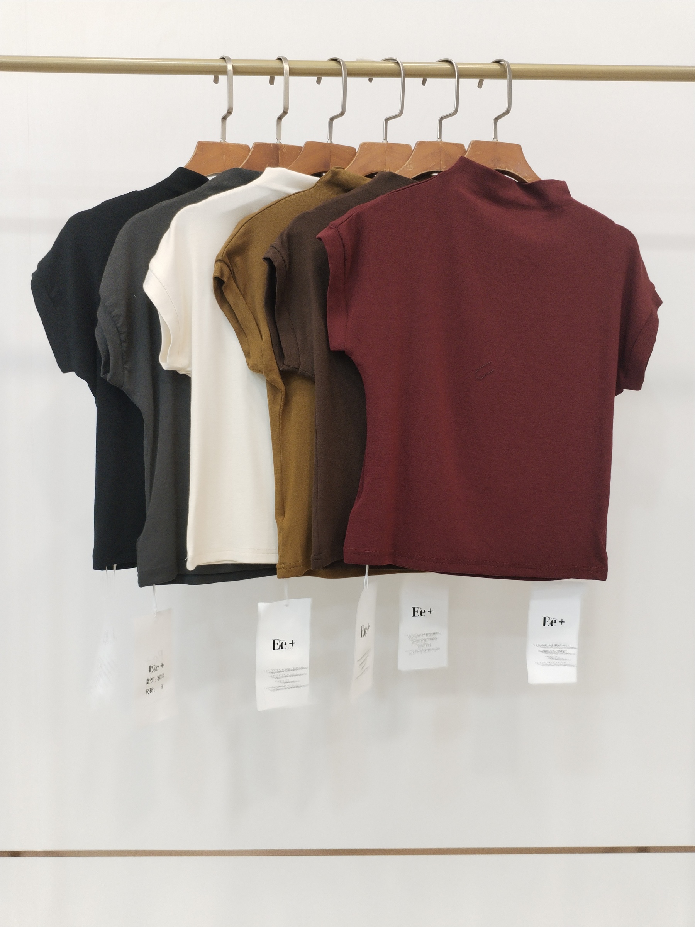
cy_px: 464
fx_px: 776
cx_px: 348
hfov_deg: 48.2
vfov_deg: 61.7
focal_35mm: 29
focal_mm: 4.75
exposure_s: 1/40
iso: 364
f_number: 1.8
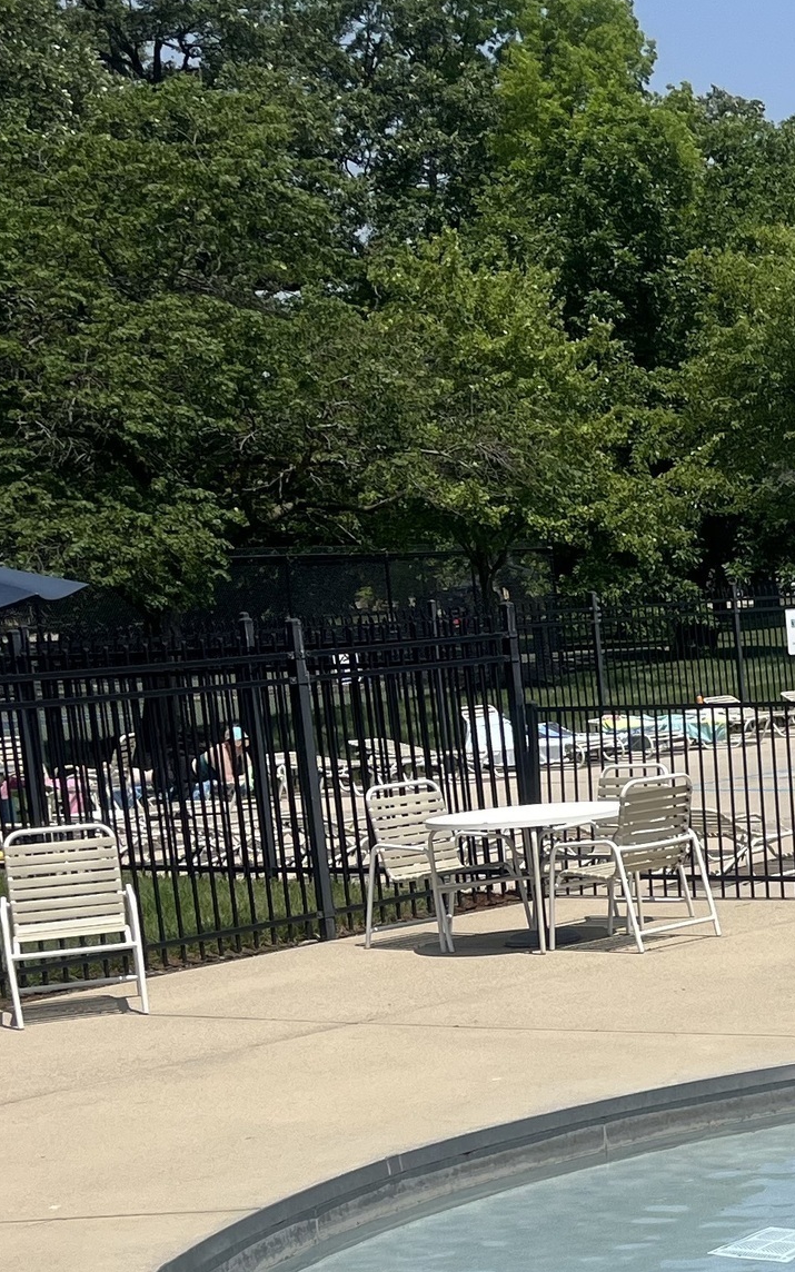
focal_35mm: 74
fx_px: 2565
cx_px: 1271
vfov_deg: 27.6
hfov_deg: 15.8
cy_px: 883
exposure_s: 1/5848
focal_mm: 5.1
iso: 50
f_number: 1.6
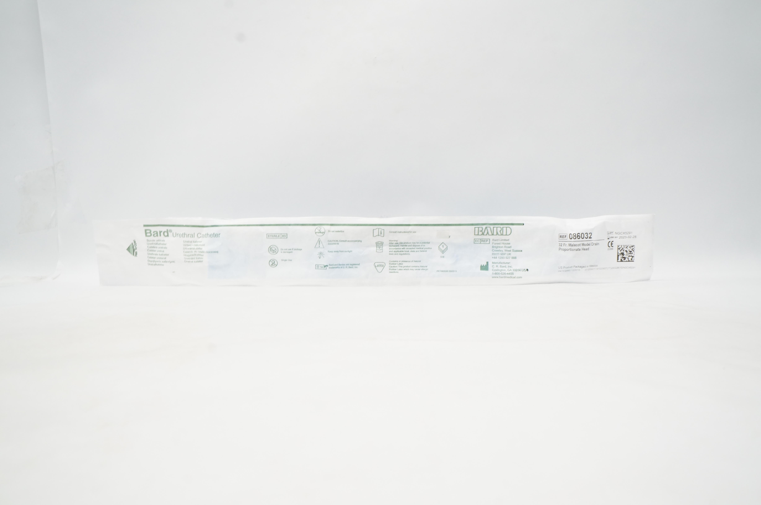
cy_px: 252
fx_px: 570
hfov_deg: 67.4
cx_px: 380
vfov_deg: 47.8
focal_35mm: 27
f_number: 11
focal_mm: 18
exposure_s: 1/20
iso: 800
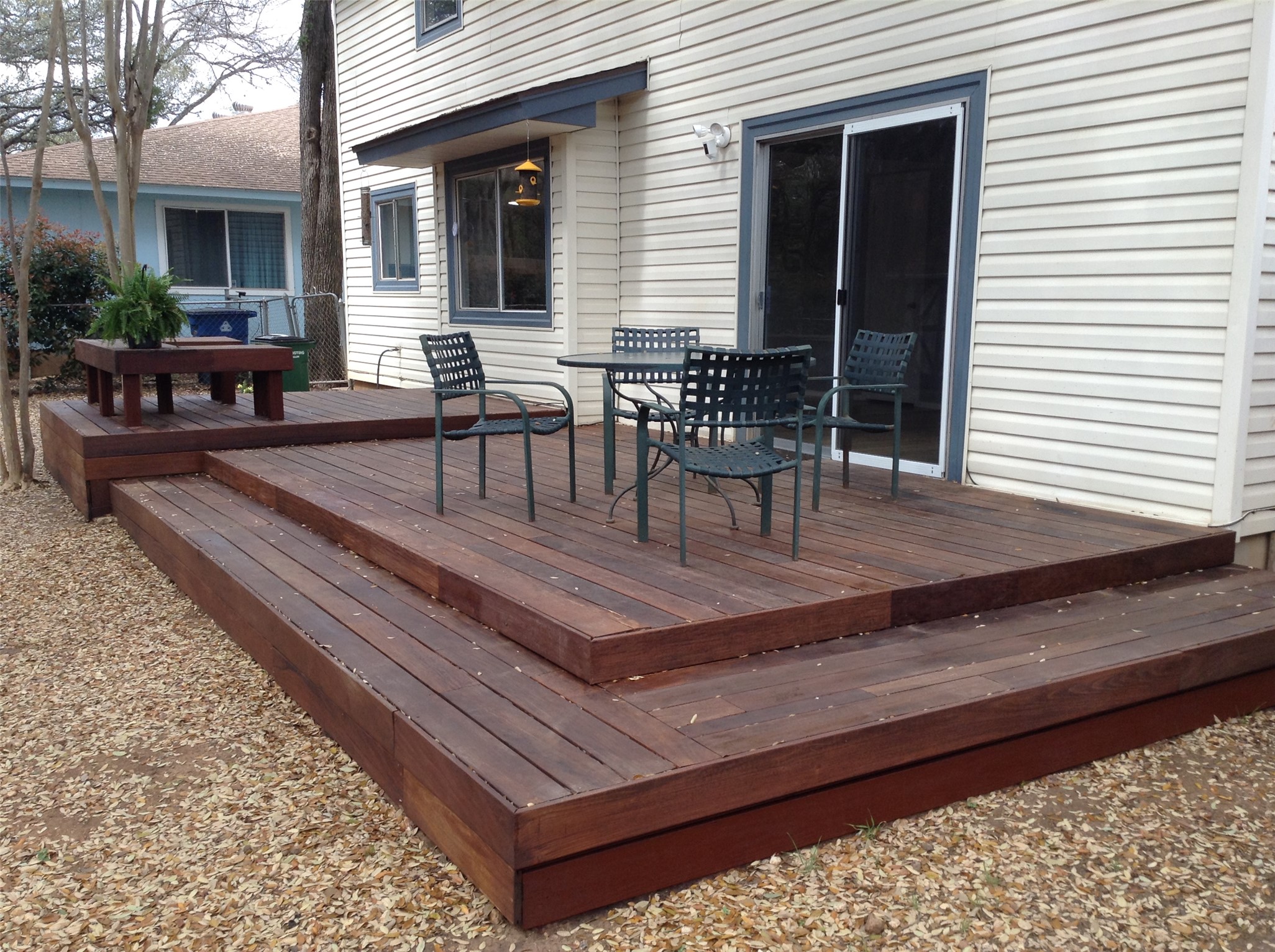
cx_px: 638
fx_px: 1213
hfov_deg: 55.4
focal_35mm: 33
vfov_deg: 42.8
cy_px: 476
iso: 25
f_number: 2.4
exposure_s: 1/247
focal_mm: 3.3
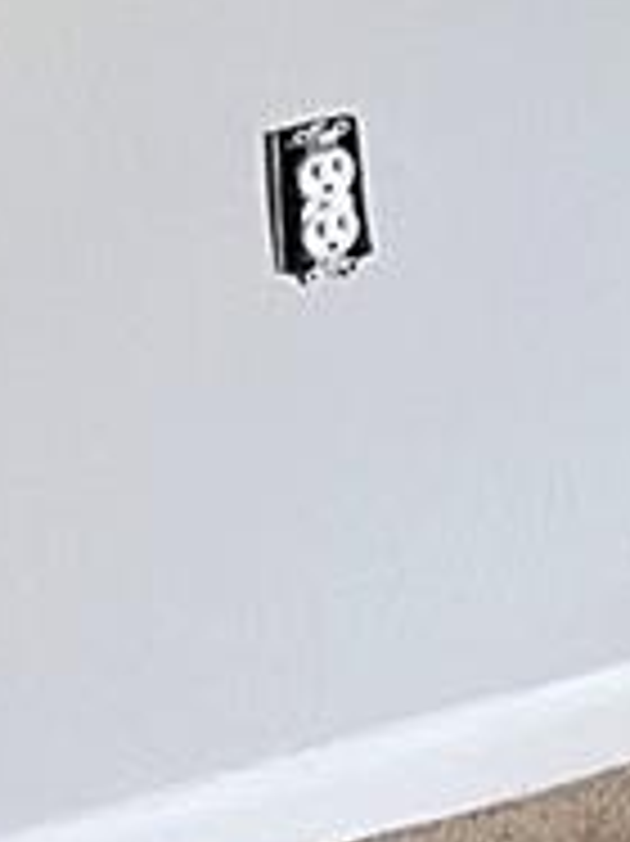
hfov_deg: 7.6
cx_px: 1962
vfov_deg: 10.5
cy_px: -1018
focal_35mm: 167
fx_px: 4057
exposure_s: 1/40
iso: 500
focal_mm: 5.7
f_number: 1.5
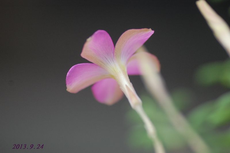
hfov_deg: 15.2
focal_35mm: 135
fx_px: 862
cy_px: 76
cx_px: 115
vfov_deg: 10.1
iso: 400
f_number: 4
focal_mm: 90
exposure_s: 1/250
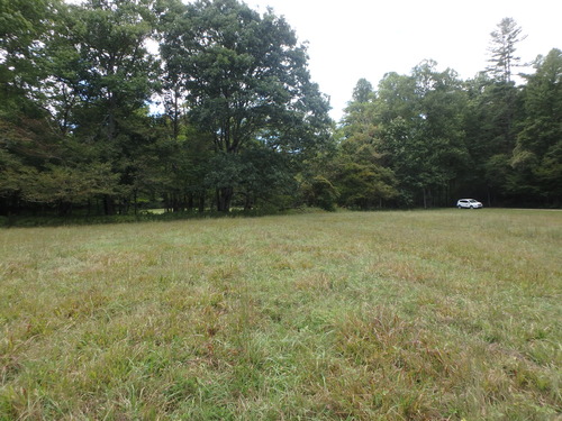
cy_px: 210
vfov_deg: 63.4
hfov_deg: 79.0
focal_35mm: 21
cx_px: 281
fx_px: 341
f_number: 3.5
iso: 125
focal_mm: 3.7
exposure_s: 1/320
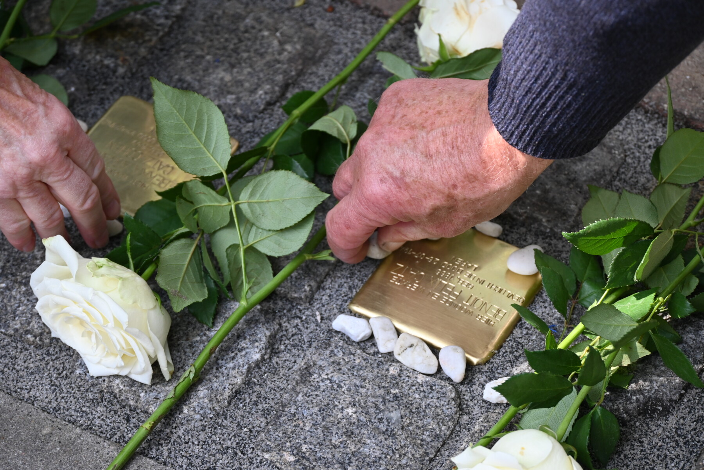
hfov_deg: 21.2
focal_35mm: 96
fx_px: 1877
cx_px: 352
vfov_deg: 14.3
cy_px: 235
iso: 400
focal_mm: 64
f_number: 5
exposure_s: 1/320
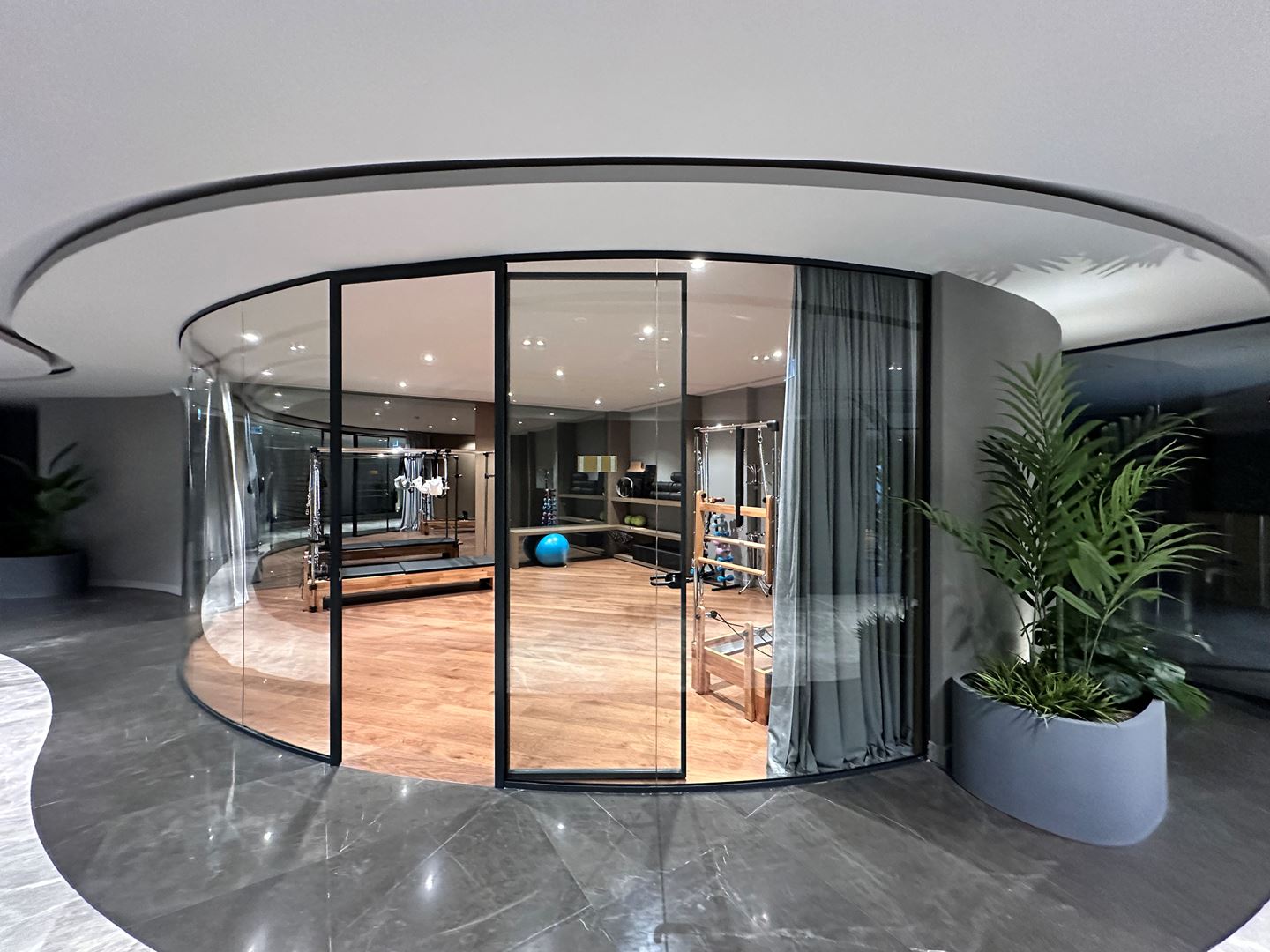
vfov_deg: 85.7
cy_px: 476
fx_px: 514
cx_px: 635
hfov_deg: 102.1
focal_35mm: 14
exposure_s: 1/60
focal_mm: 2.22
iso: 1000
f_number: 2.2
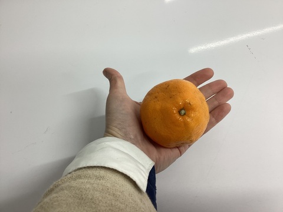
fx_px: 253
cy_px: 106
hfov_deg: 58.4
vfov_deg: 45.4
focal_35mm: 31
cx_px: 142
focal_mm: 3.3
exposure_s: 1/60
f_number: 2.4
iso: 50
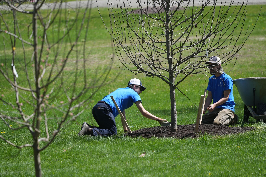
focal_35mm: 184
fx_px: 1359
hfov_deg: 11.2
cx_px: 133
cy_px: 88
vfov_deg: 7.5
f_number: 3.5
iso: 125
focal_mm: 184
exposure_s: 1/1000
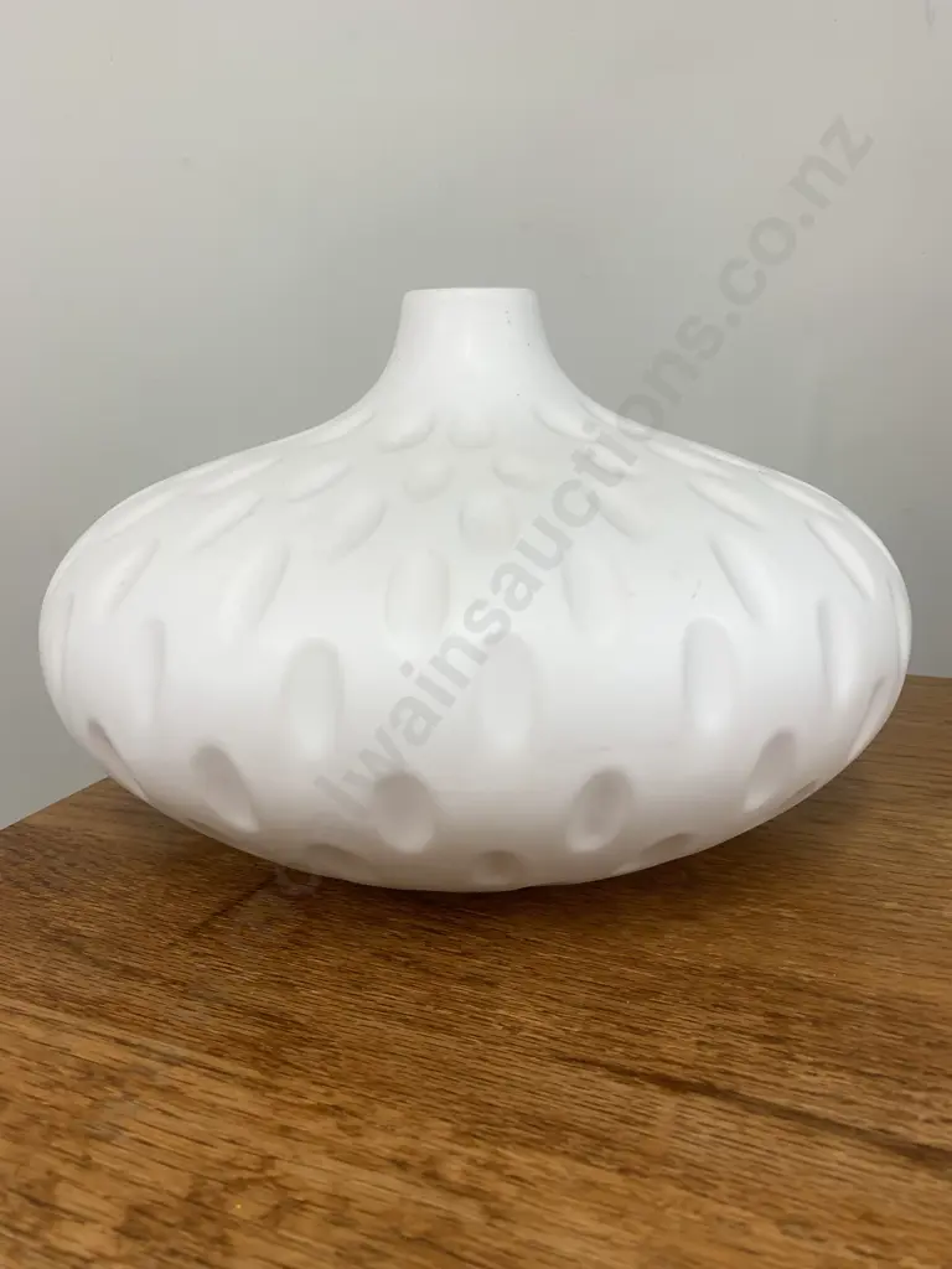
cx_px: 476
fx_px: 953
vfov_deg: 67.3
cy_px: 634
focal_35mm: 26
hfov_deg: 53.1
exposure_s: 1/100
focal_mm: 4.25
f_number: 1.8
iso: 64
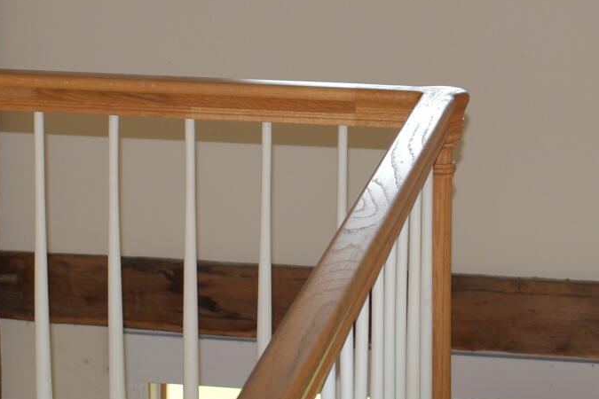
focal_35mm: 120
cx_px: 404
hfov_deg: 17.0
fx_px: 1997
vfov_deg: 11.4
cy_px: 86
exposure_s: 1/200
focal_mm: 18
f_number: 3.5
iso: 100
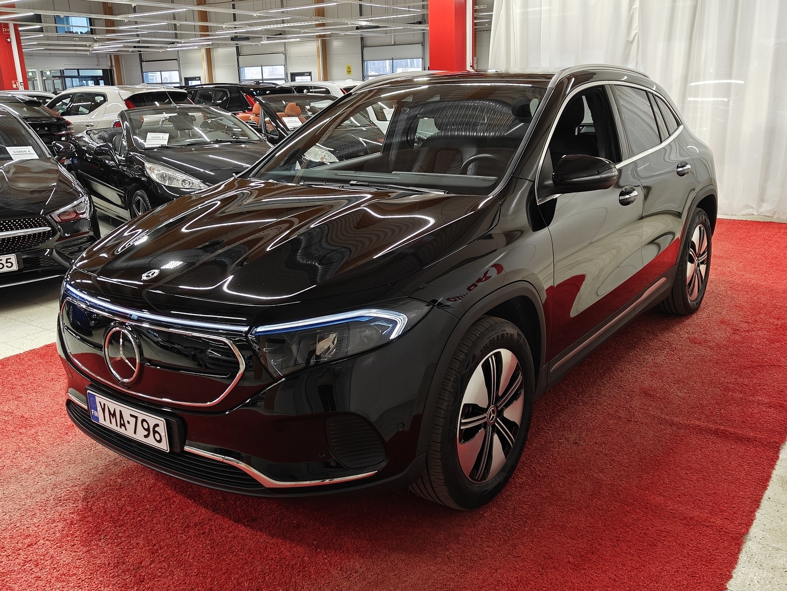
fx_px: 728
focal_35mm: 32
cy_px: 296
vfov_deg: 44.2
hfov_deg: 56.8
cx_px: 394
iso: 80
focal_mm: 5.59
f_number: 1.8
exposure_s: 1/50
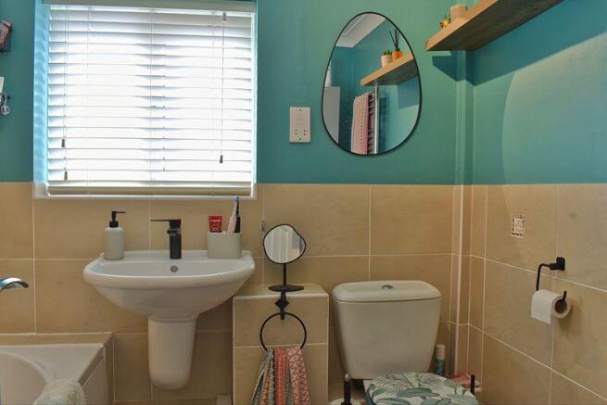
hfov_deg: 67.4
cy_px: 202
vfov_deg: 48.0
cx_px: 304
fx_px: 455
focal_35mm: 27
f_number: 13
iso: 125
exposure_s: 1/3
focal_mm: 18
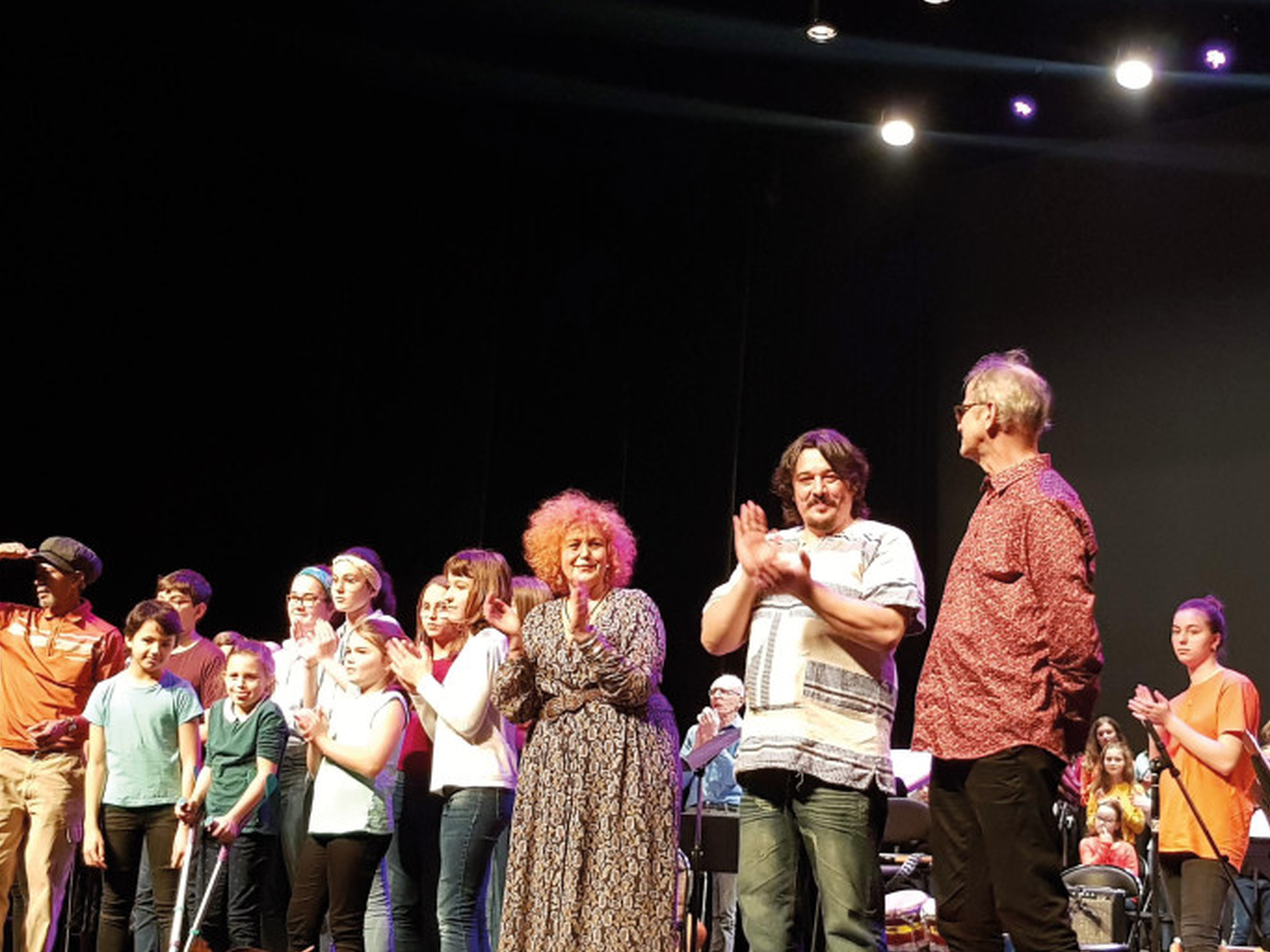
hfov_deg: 47.9
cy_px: 506
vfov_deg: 36.8
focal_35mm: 39
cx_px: 634
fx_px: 1431
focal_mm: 4.3
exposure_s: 1/33
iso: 250
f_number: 1.7
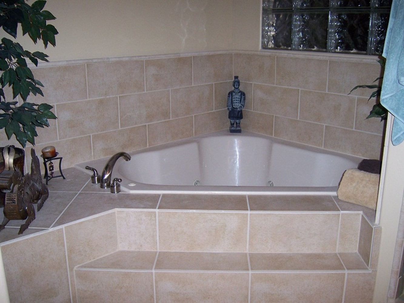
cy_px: 152
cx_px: 202
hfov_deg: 51.4
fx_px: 420
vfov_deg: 39.7
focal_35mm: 36
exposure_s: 1/60
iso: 125
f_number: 2.8
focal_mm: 6.2
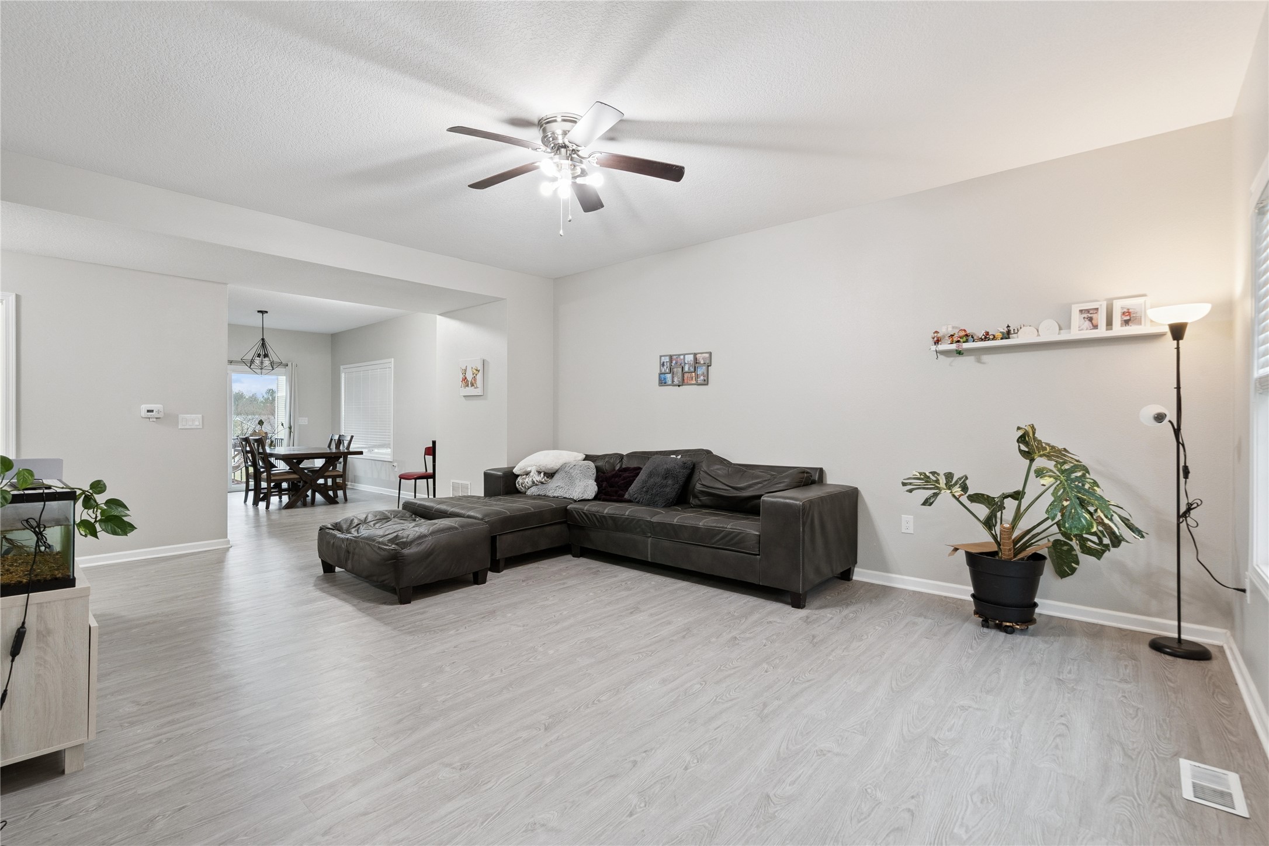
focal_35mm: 16
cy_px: 423
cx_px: 634
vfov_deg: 73.7
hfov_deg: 96.7
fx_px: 564
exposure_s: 1/10
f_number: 9
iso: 800
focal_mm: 16
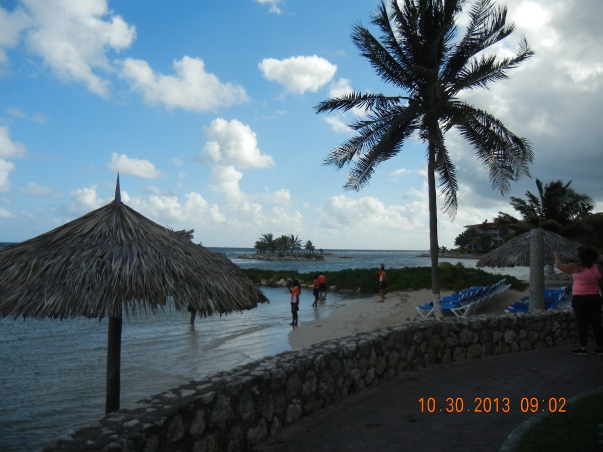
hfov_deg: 60.0
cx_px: 302
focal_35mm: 30
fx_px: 523
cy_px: 226
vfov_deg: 46.8
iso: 160
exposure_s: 1/456
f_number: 7
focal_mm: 5.4
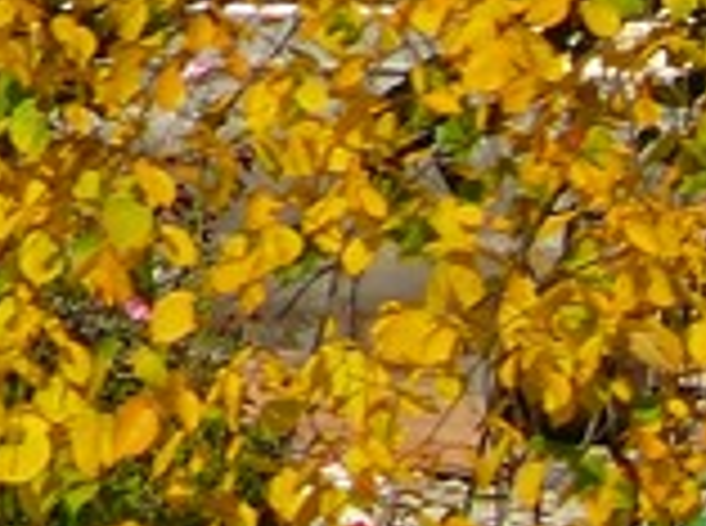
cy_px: 378
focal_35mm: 2508
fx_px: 51034
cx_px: -576
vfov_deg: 0.6
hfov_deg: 0.8
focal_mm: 77.7
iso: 100
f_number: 5.6
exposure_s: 1/250
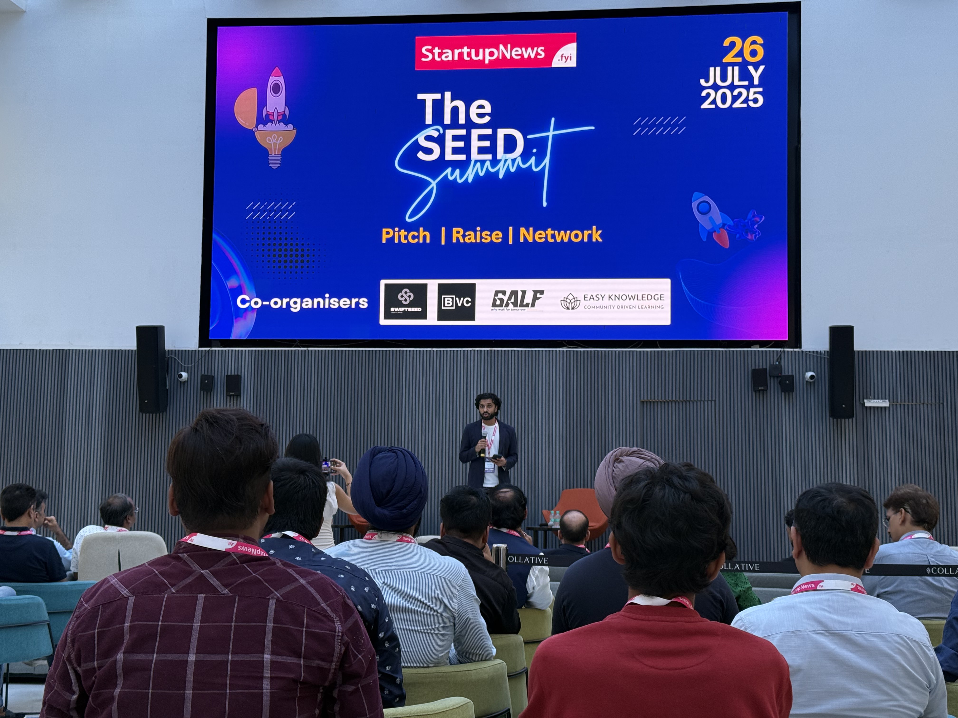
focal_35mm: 48
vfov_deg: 30.3
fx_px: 1328
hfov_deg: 39.7
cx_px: 479
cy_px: 359
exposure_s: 1/100
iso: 100
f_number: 1.78
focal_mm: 6.76
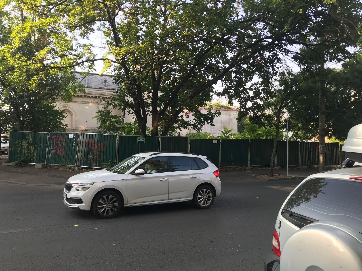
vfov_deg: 49.7
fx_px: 293
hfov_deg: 63.4
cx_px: 181
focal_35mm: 28
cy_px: 136
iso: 20
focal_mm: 3.99
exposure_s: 1/277
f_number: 1.8
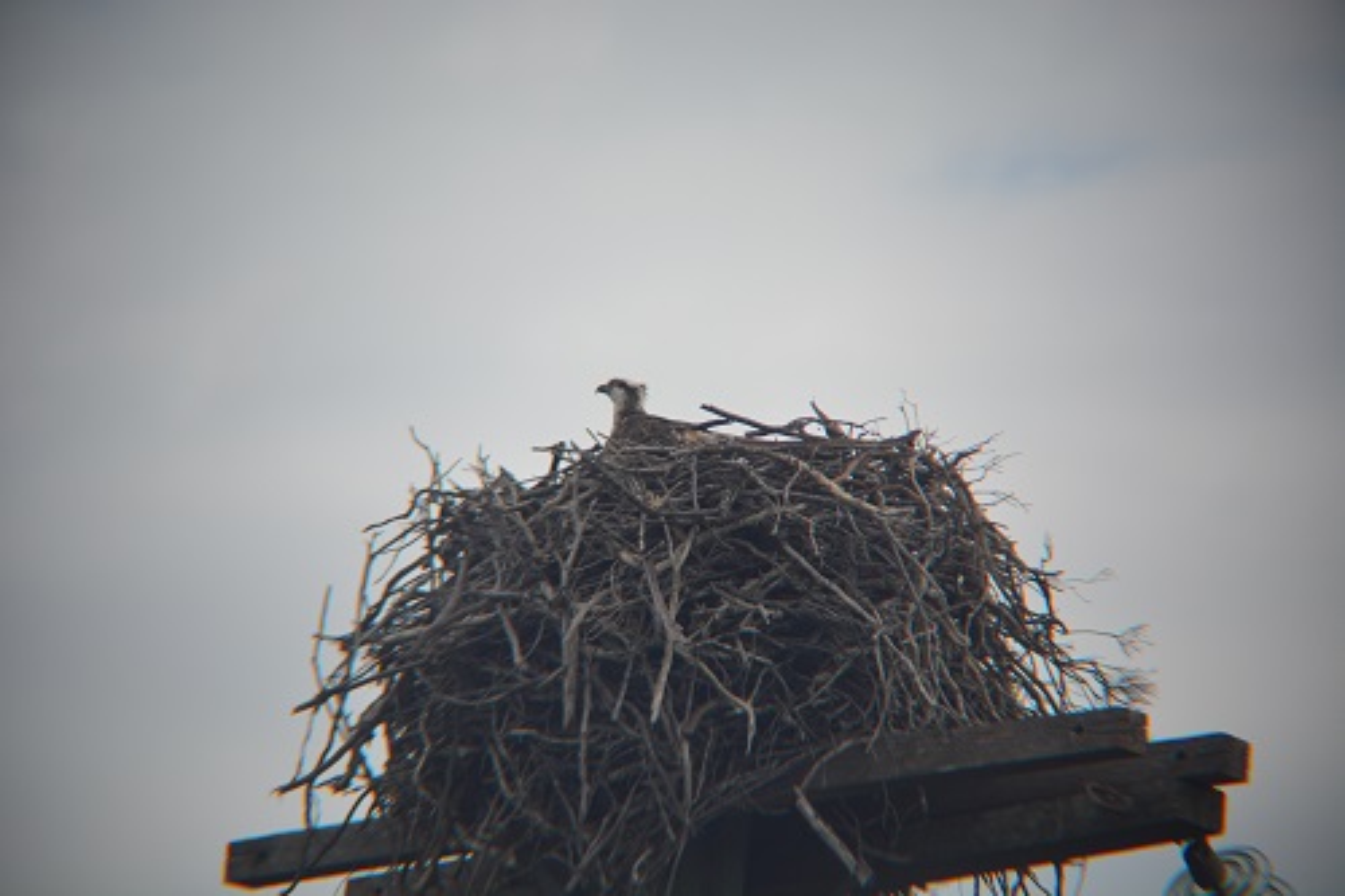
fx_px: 11204
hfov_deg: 6.9
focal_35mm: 300
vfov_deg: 4.6
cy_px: 448
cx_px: 672
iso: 200
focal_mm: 200
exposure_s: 1/640
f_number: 6.3
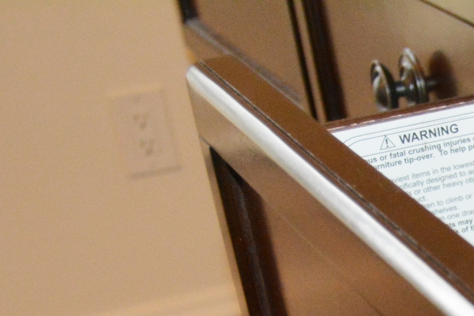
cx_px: 914
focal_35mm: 137
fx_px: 1804
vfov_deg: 9.3
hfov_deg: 13.2
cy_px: 655
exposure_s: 1/60
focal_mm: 22
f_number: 3.5
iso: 1600
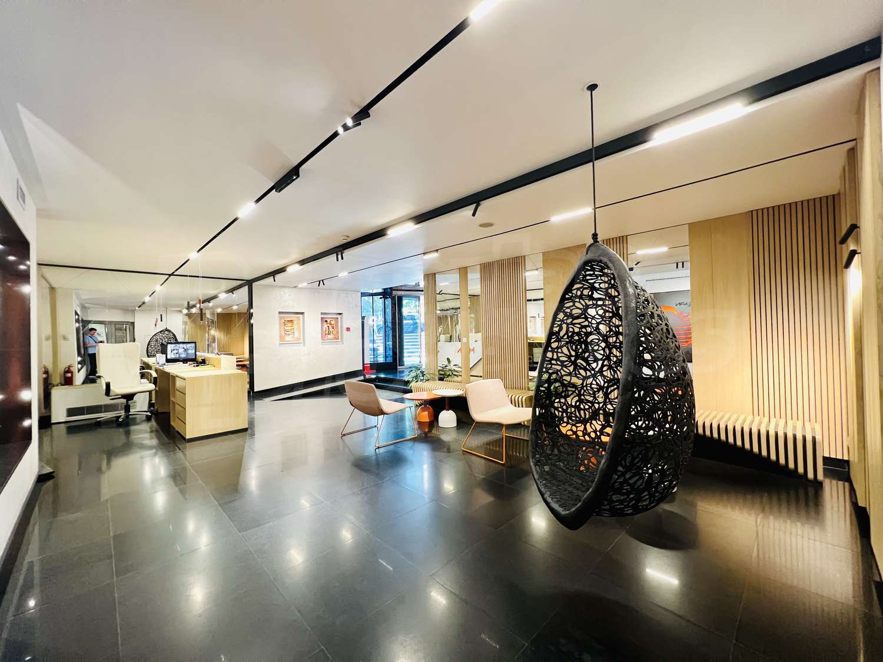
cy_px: 331
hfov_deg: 106.2
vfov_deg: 89.9
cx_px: 442
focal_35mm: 13
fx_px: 332
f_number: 1.8
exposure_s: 1/50
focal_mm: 1.57
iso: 640
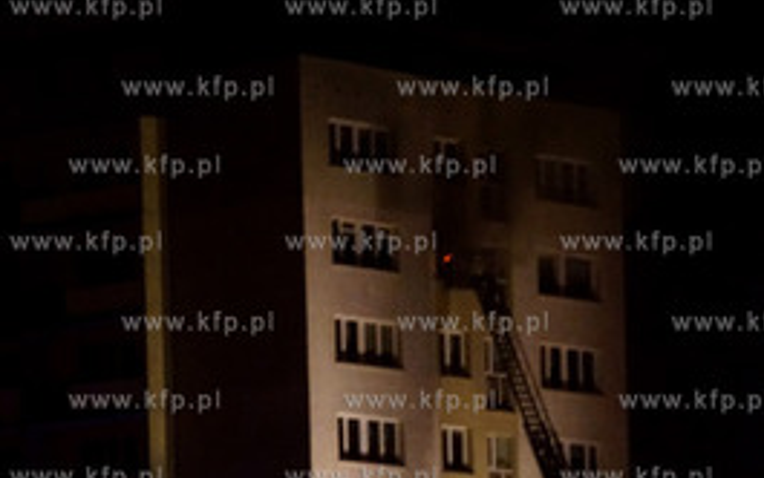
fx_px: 6496
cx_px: 382
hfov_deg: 6.7
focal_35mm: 312
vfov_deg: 4.2
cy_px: 553
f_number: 4.5
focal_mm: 135
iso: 5000
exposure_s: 1/13
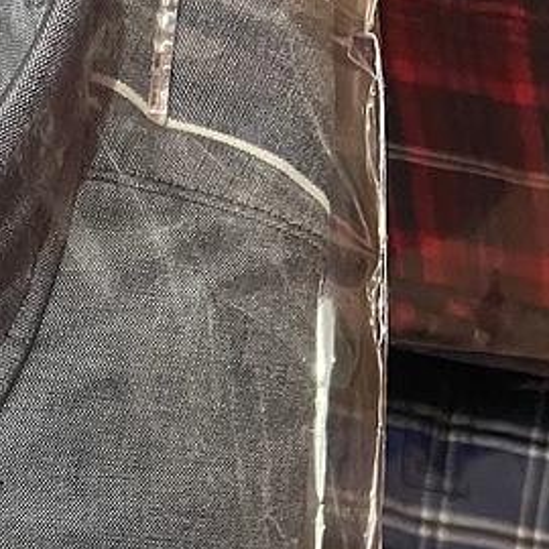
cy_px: 854
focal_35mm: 92
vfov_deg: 16.9
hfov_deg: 17.2
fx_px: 1651
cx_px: -252
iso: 500
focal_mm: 5.7
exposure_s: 1/60
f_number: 1.5
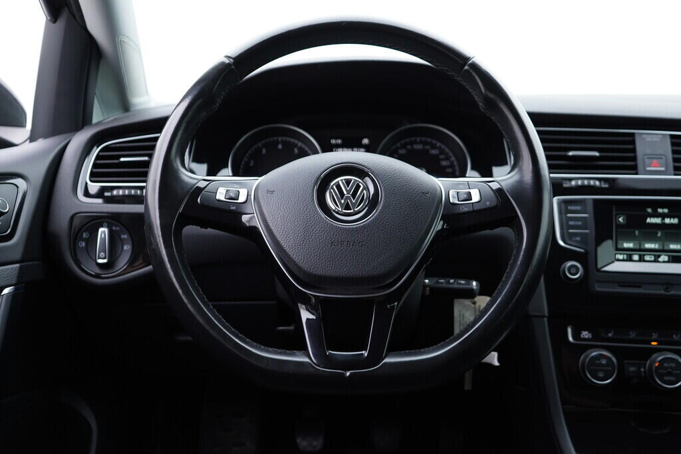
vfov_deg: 36.9
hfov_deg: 53.1
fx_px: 681
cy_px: 227
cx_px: 340
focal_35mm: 36
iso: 200
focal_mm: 24
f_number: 2.8
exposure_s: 1/40
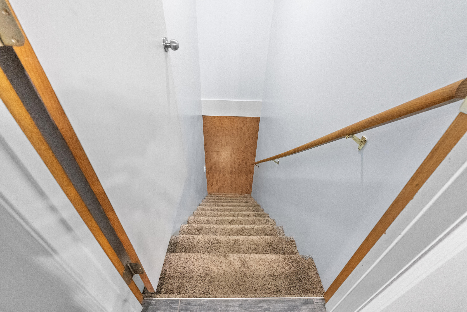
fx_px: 182
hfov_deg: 104.2
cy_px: 156
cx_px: 234
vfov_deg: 81.3
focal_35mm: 14
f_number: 8
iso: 12800
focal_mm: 14
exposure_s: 1/40
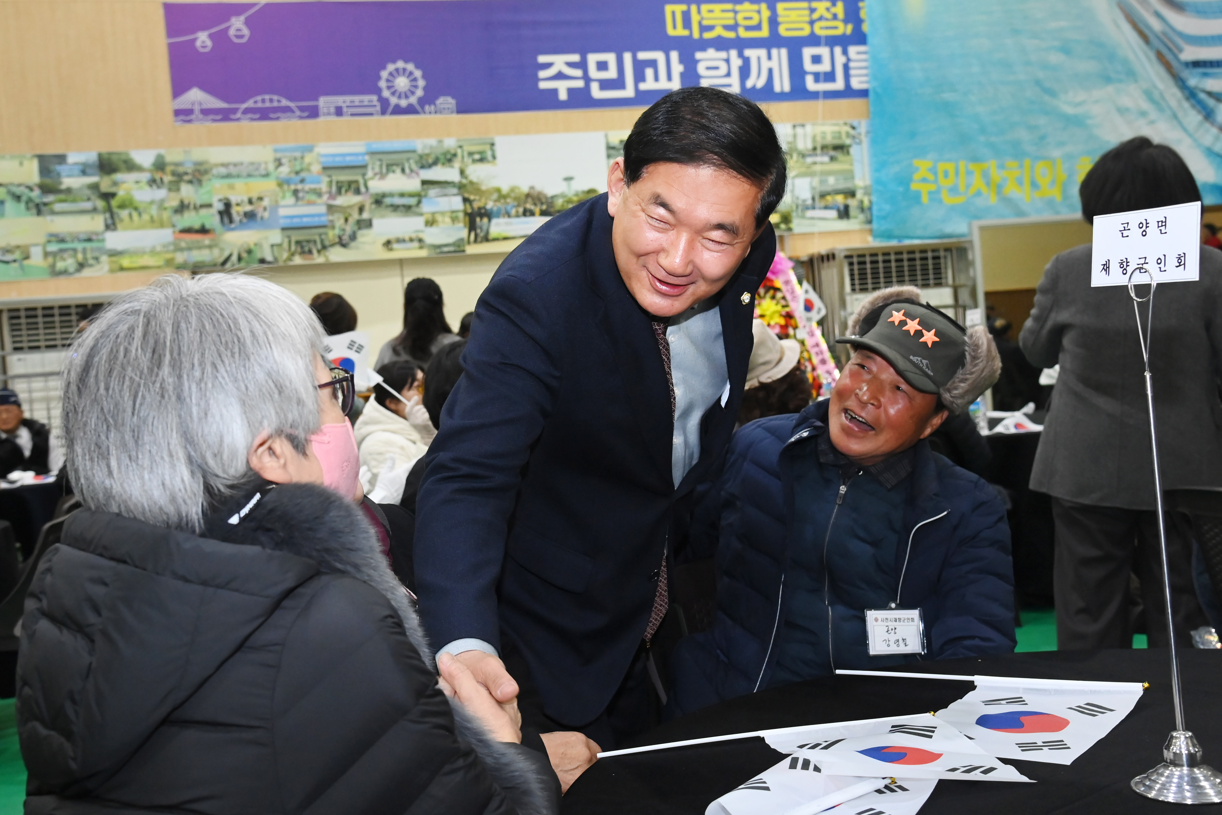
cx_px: 611
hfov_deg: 50.7
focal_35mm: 38
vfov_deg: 35.1
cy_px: 408
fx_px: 1290
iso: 4000
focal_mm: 38
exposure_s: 1/250
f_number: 6.3
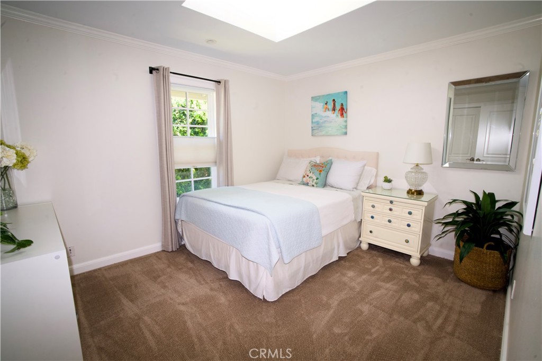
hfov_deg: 96.8
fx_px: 241
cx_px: 271
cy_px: 180
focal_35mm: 16
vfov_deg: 73.7
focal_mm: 16
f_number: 13
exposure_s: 1/10
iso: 640
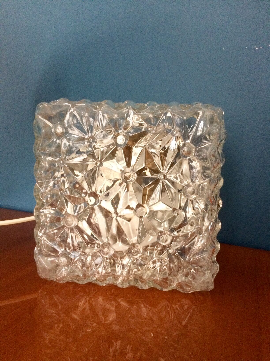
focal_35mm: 29
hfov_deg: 48.2
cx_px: 135
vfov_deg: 61.7
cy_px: 180
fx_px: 302
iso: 320
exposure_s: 1/25
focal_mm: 4.15
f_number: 2.2
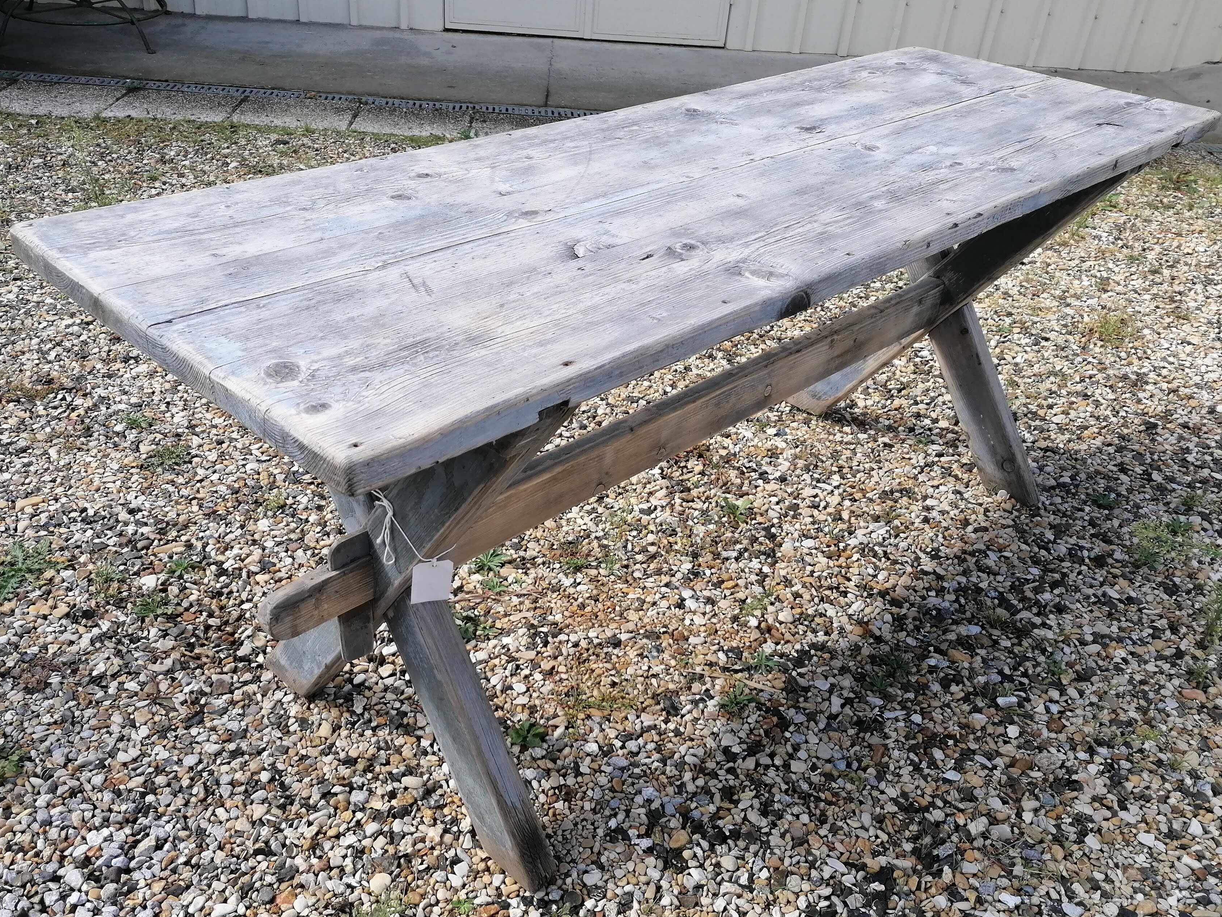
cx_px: 594
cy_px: 484
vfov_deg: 44.1
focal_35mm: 32
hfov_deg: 56.8
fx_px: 1130
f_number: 1.8
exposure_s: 1/480
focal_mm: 4.75
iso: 50
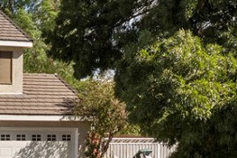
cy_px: 121
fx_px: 717
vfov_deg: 12.5
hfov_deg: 17.9
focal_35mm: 109
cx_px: -40
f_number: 5.6
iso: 100
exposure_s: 1/320
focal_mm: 10.26
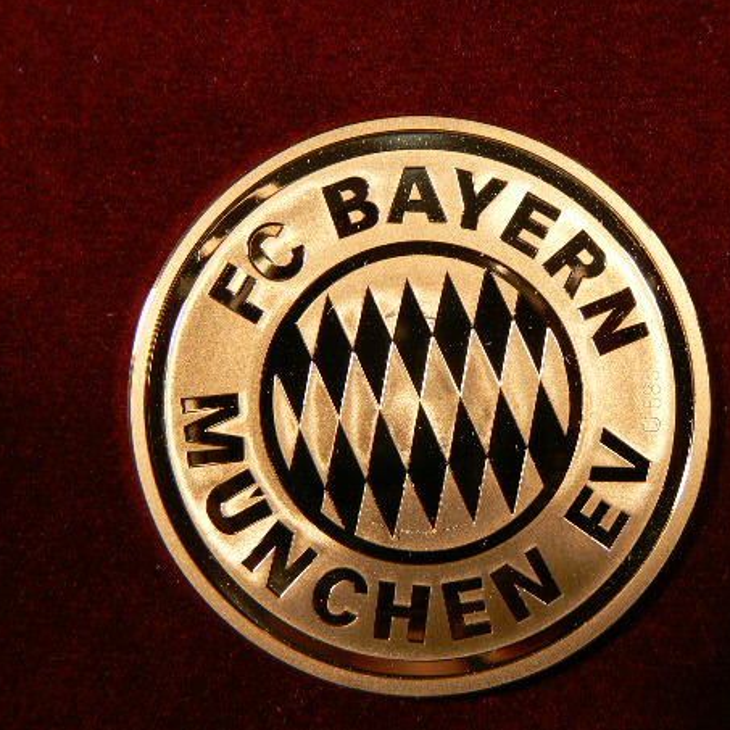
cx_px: 413
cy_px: 355
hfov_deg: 37.5
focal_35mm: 45
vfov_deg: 37.5
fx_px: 1074
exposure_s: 1/60
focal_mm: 6
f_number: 4
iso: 80
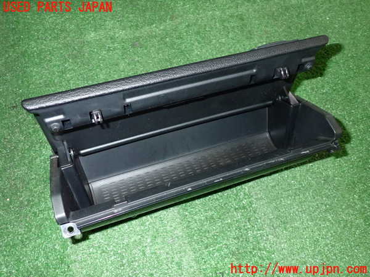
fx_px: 321
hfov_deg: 60.0
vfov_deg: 46.8
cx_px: 185
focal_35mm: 30
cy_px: 138
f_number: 6.3
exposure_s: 1/30
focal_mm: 5.4
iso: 800
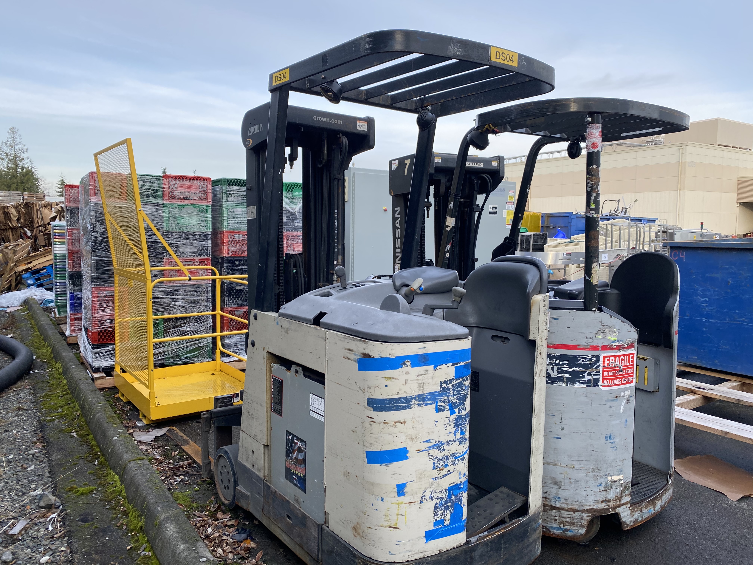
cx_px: 376
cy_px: 282
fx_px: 566
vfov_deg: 53.1
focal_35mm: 26
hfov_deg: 67.3
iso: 32
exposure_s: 1/279
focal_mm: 4.25
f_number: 1.8
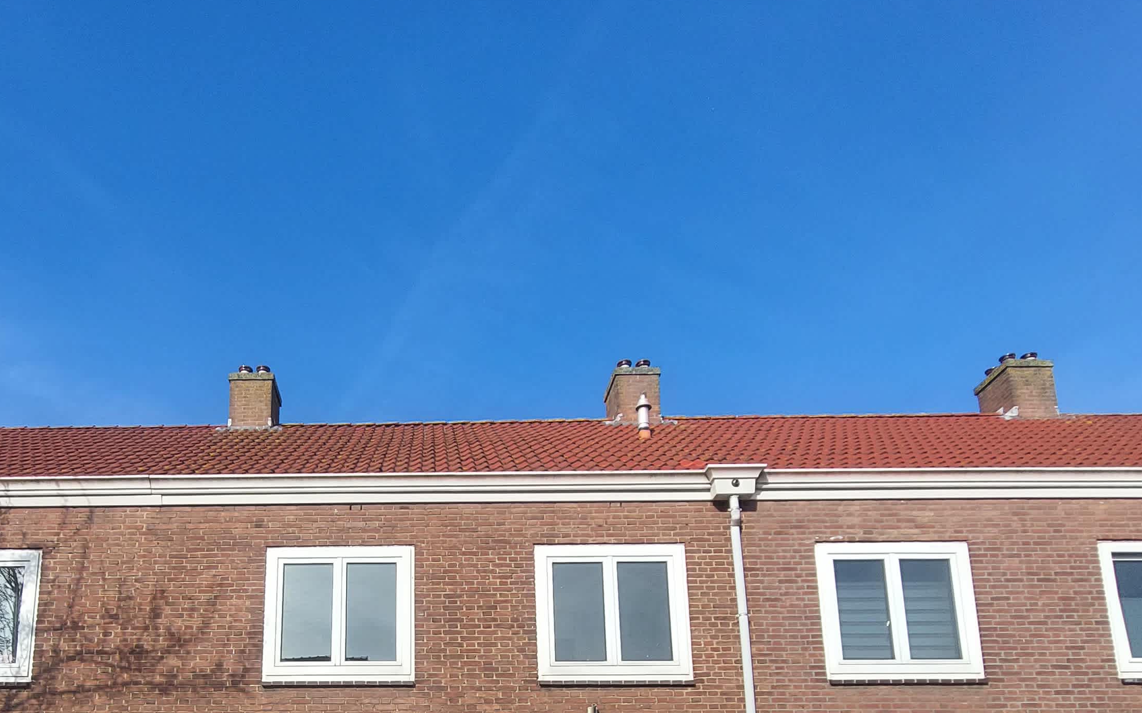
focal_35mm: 25
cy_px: 711
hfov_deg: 70.8
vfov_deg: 42.6
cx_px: 395
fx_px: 778
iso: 50
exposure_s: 1/1662
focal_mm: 1.7
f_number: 2.2
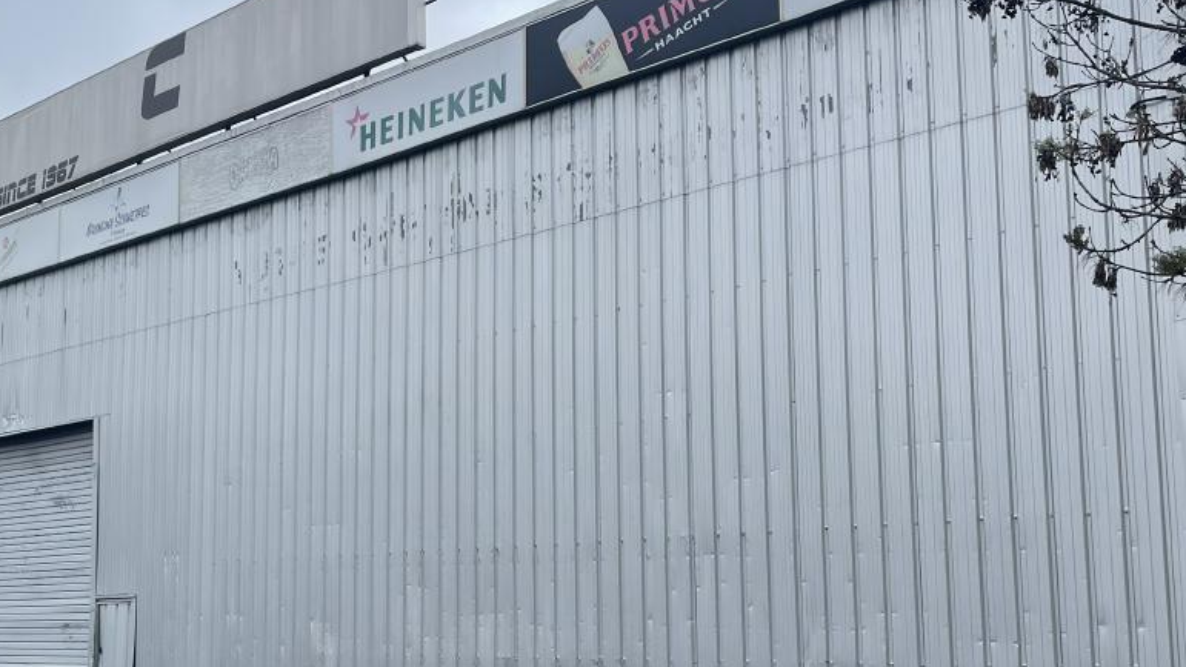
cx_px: 377
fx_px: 1478
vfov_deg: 25.2
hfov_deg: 43.0
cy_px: 475
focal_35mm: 47
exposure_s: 1/1401
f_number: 1.6
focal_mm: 4.2
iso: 32
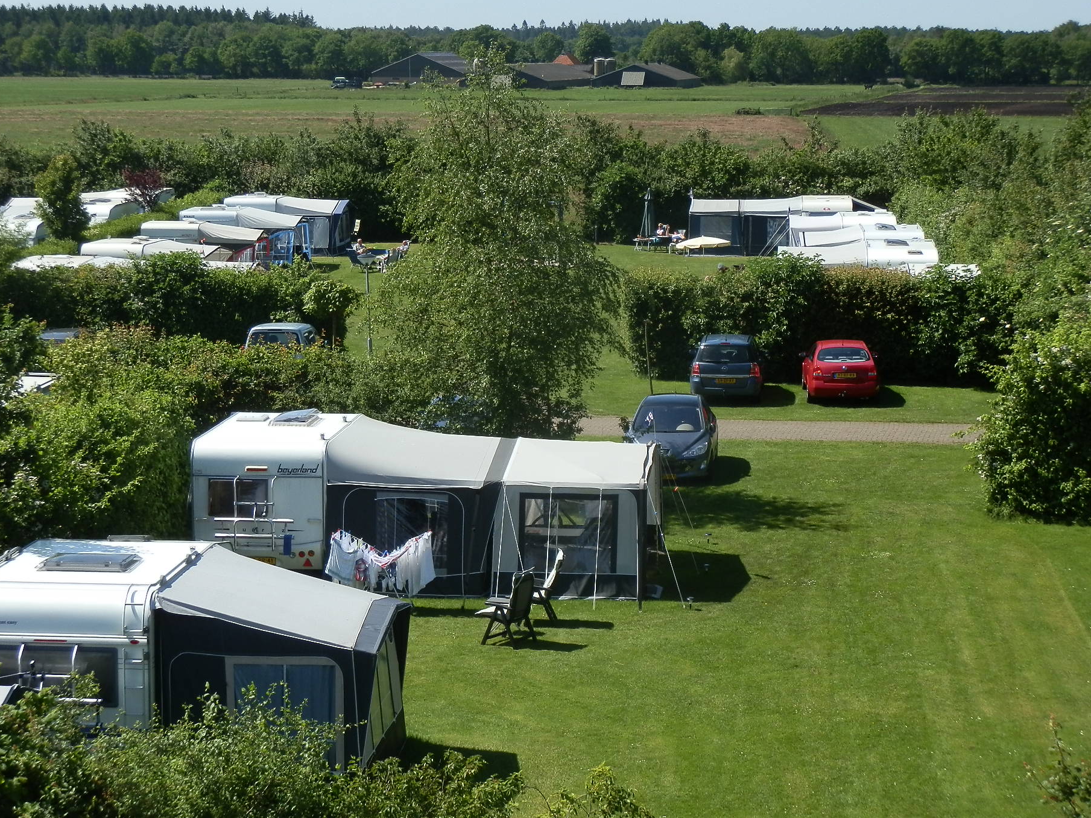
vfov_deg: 19.1
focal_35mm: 77
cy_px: 423
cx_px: 483
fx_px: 2426
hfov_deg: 25.3
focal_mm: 12.25
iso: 64
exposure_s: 1/640
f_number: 3.8
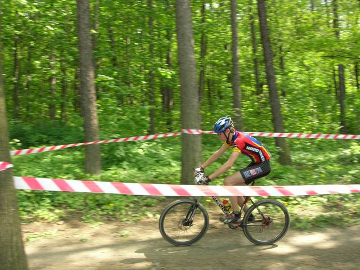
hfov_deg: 49.0
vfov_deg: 37.7
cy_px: 135
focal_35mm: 38
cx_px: 180
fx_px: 395
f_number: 4.8
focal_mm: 7.8
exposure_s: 1/126
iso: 95
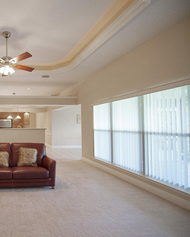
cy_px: 119
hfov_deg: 56.2
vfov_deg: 80.4
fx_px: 141
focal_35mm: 20
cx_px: 10
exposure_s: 1/100
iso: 1250
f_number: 3.2
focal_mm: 14
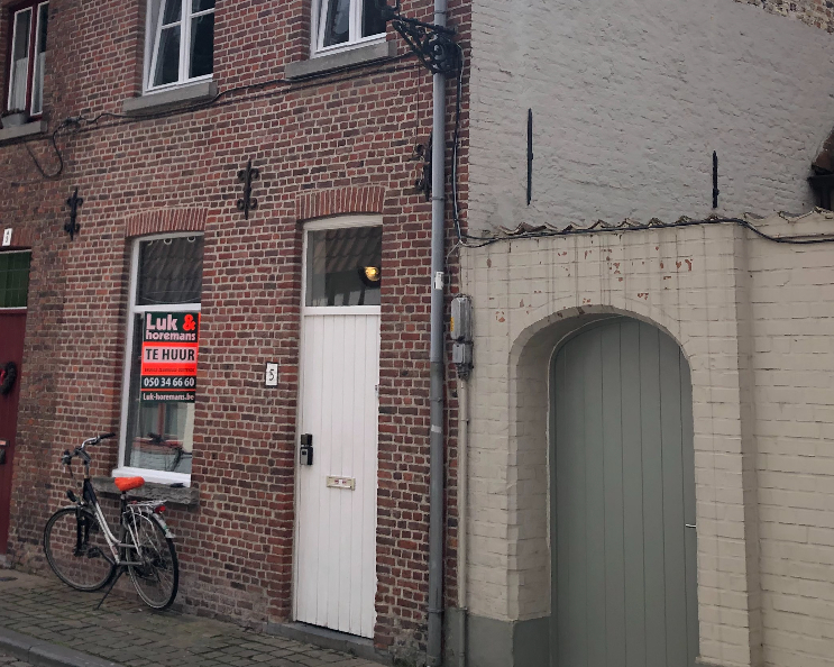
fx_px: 1308
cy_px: 117
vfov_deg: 27.9
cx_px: 339
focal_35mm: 53
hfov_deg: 35.3
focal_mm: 3.99
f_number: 1.8
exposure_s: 1/1736
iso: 20
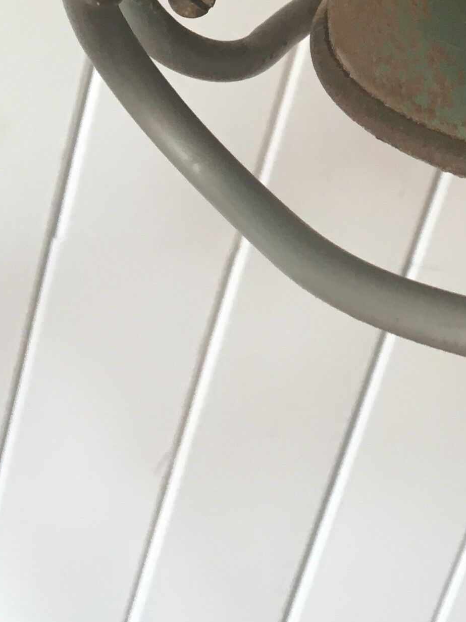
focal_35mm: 95
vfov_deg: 19.1
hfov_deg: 15.3
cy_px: -196
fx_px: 1705
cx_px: 452
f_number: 2.2
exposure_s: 1/33
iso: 80
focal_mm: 4.15
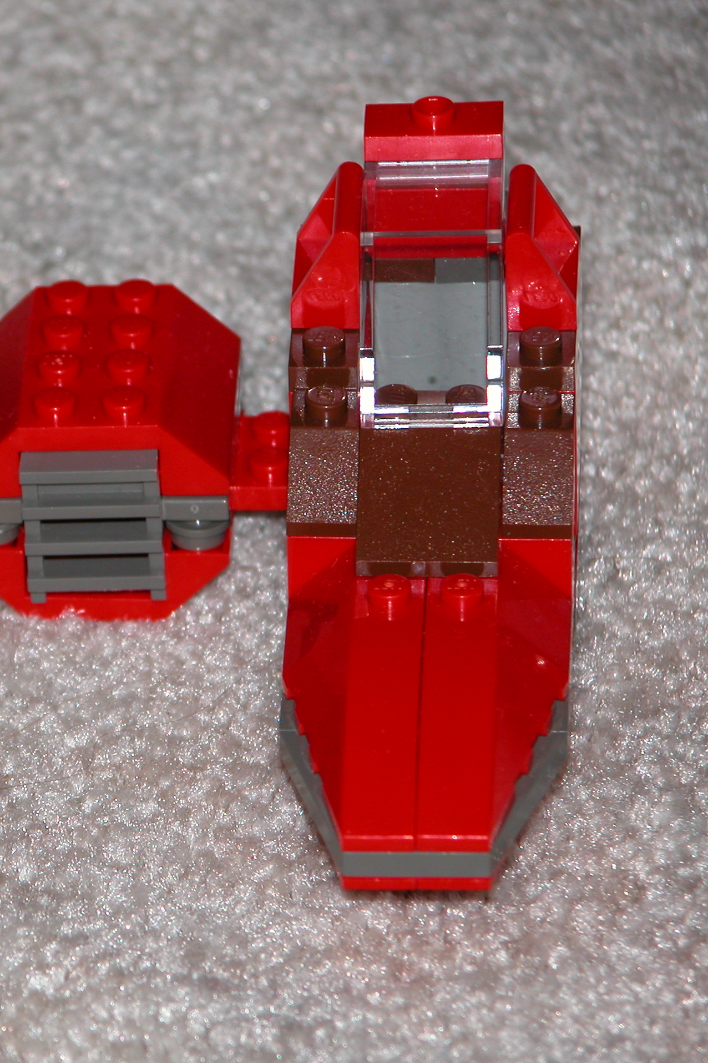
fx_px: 9026
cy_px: 530
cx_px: 23
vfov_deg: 6.7
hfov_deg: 4.5
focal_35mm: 306
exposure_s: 1/125
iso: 100
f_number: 4.1
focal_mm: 56.7
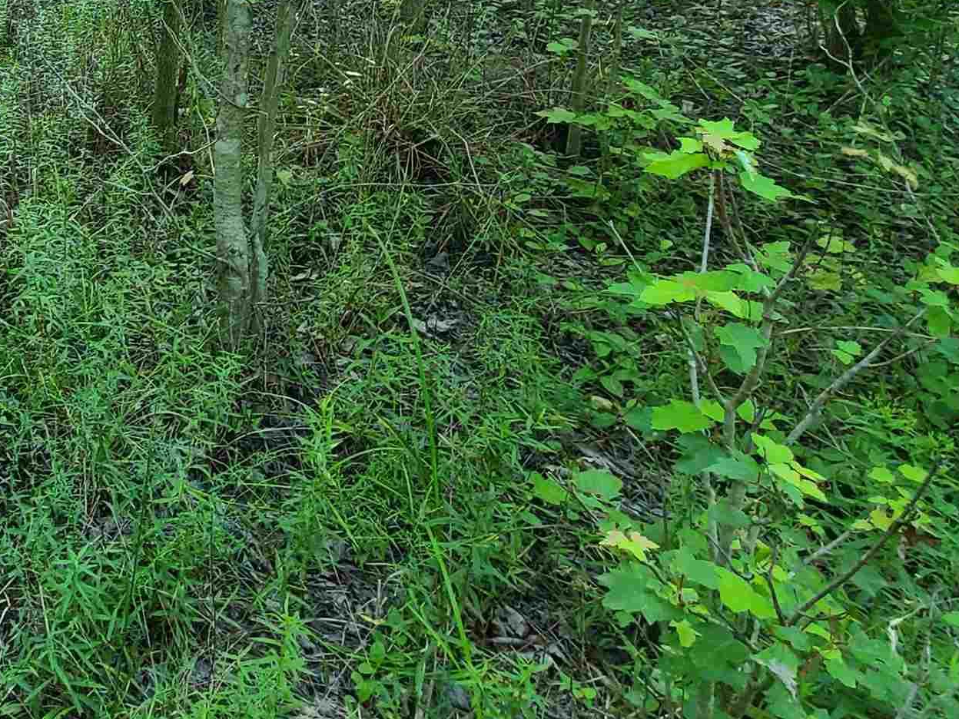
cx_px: -116
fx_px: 887
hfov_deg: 43.0
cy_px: -30
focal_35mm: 32
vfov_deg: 38.3
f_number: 2.2
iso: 160
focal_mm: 2.2
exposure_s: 1/50
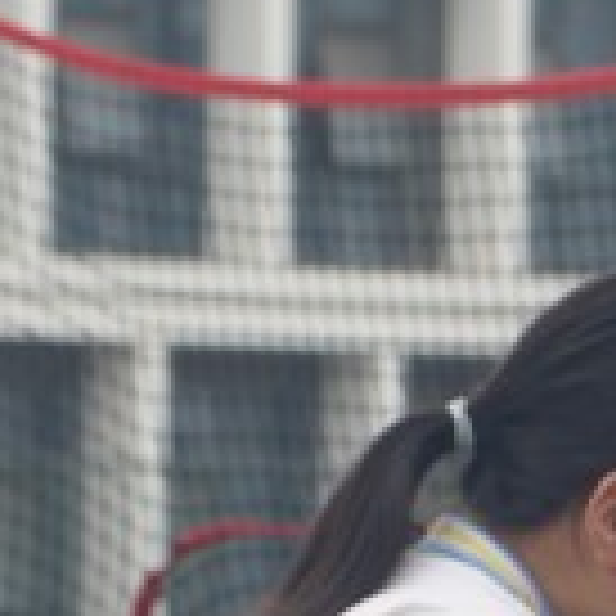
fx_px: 13952
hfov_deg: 2.5
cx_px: 549
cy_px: 955
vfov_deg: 2.5
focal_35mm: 693
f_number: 5
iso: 125
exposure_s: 1/80
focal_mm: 70
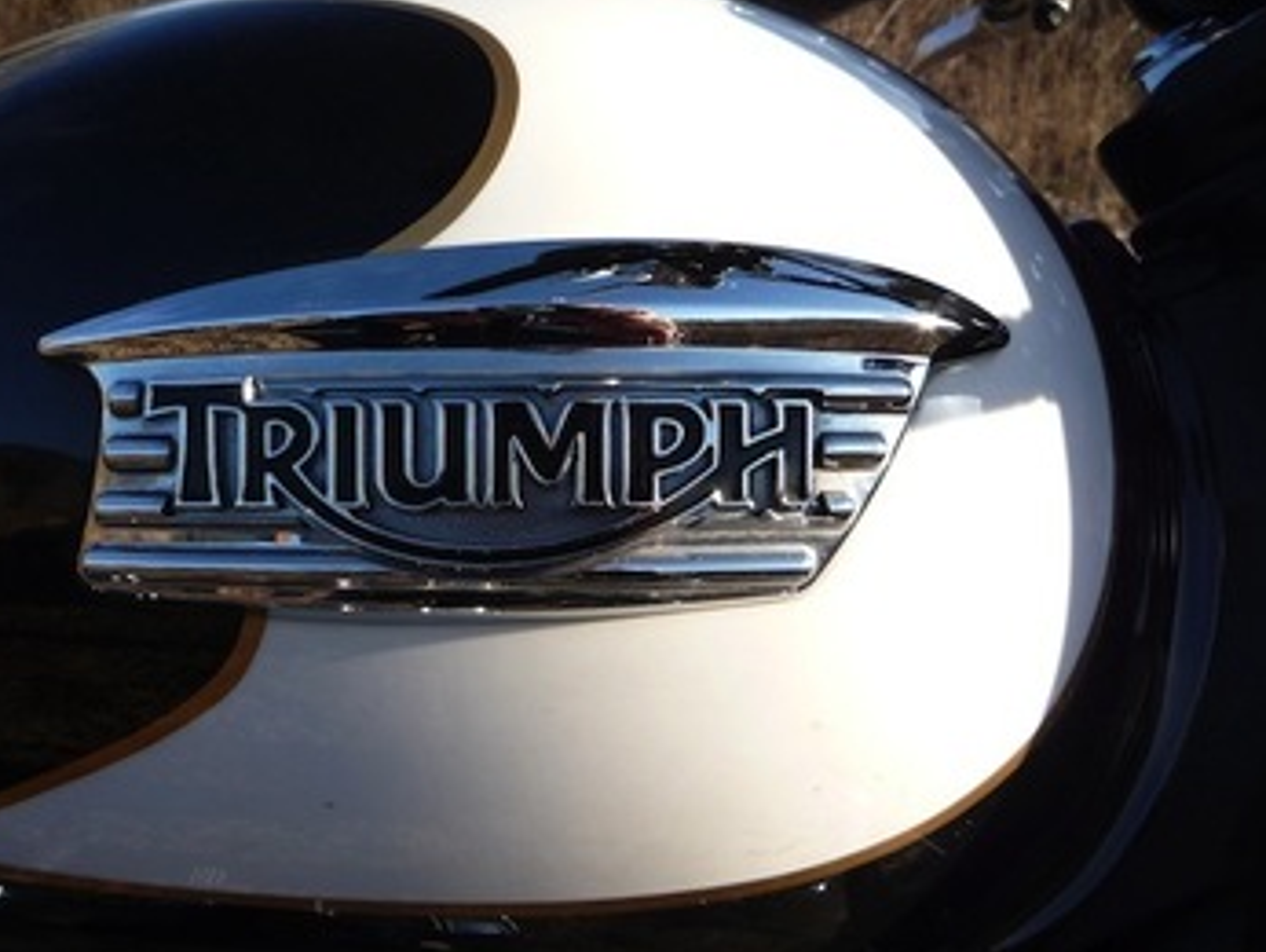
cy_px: 472
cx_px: 483
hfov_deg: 47.4
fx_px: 1427
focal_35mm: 39
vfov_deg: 36.9
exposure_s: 1/320
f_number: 4
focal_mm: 5.2
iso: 100
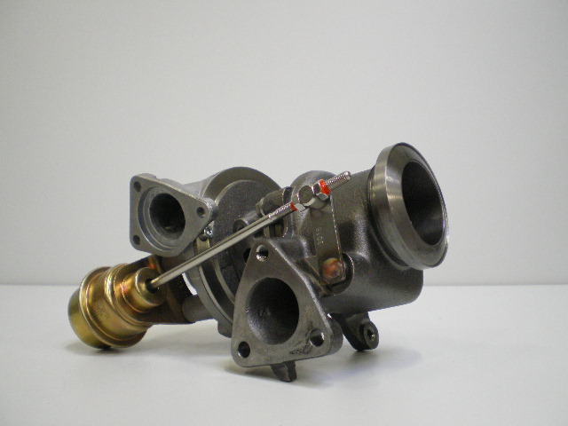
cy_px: 213
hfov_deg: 49.0
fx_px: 624
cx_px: 284
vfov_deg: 37.7
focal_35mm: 38
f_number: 3.1
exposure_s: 1/15
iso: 400
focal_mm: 6.3
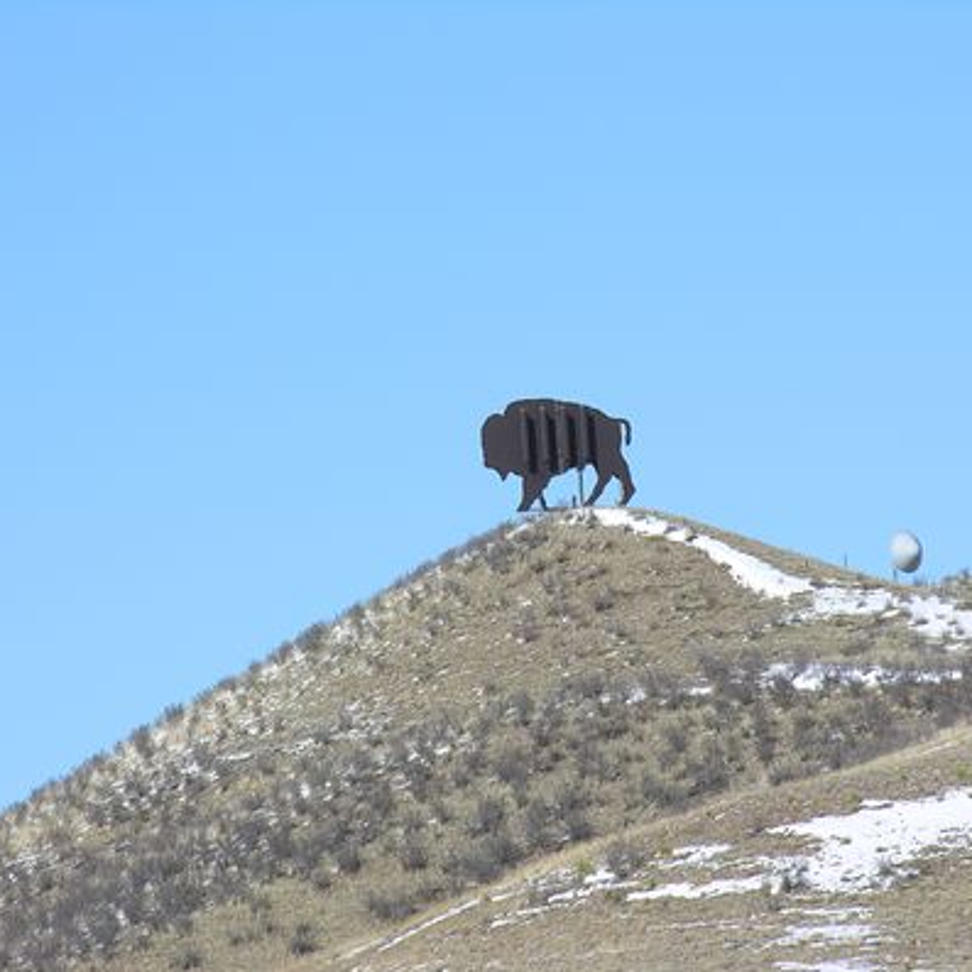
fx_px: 13184
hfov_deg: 4.2
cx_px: 552
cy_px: 487
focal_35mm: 415
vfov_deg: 4.2
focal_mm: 89
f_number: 7.4
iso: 50
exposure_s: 1/223
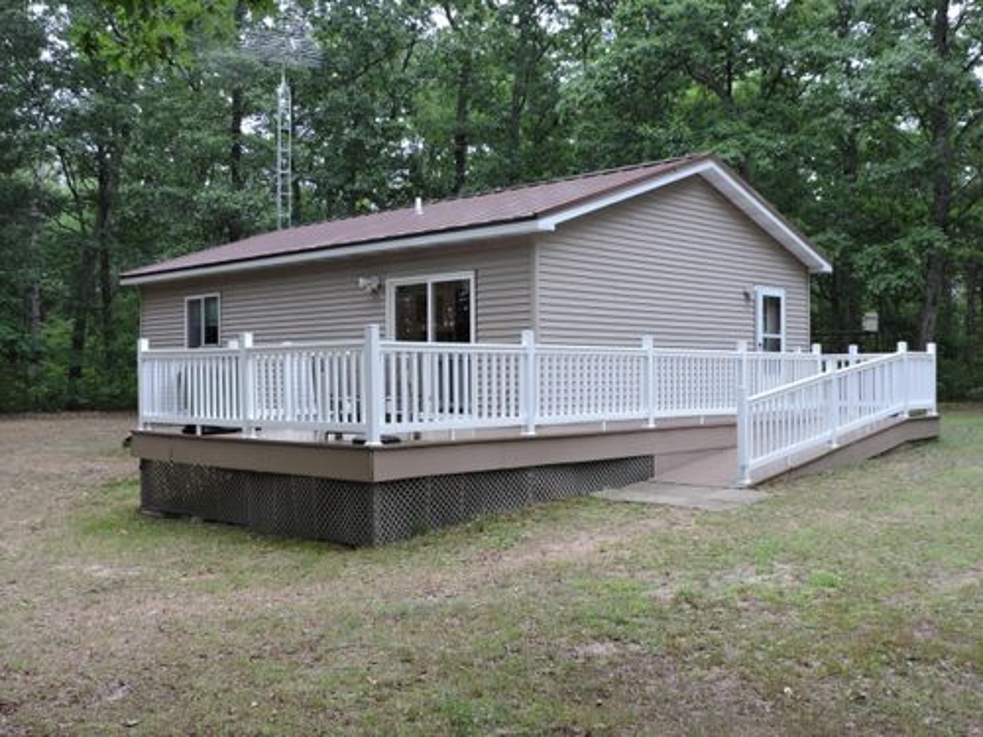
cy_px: 368
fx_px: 994
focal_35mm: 35
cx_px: 492
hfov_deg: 52.6
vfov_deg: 40.7
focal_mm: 6.2
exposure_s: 1/60
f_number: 3.3
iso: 100
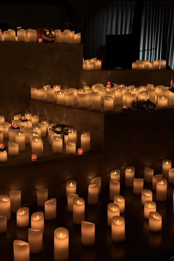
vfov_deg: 39.6
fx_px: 362
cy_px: 130
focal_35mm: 50
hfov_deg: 27.0
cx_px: 80
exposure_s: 1/60
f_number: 1.78
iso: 125
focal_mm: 6.76
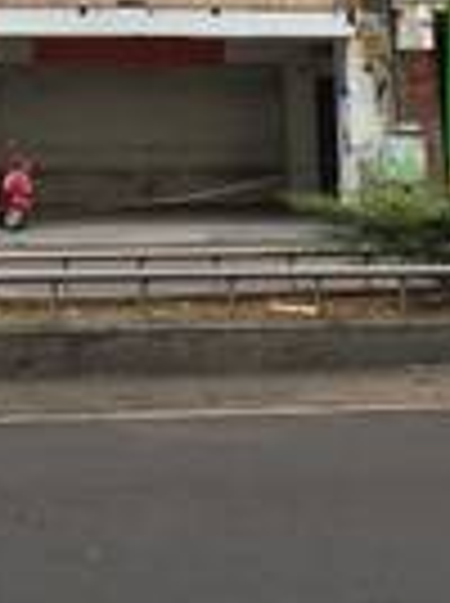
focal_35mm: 78
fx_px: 1356
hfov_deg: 18.6
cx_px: 76
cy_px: -166
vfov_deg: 22.6
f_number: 2.2
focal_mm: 4.15
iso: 32
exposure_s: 1/366
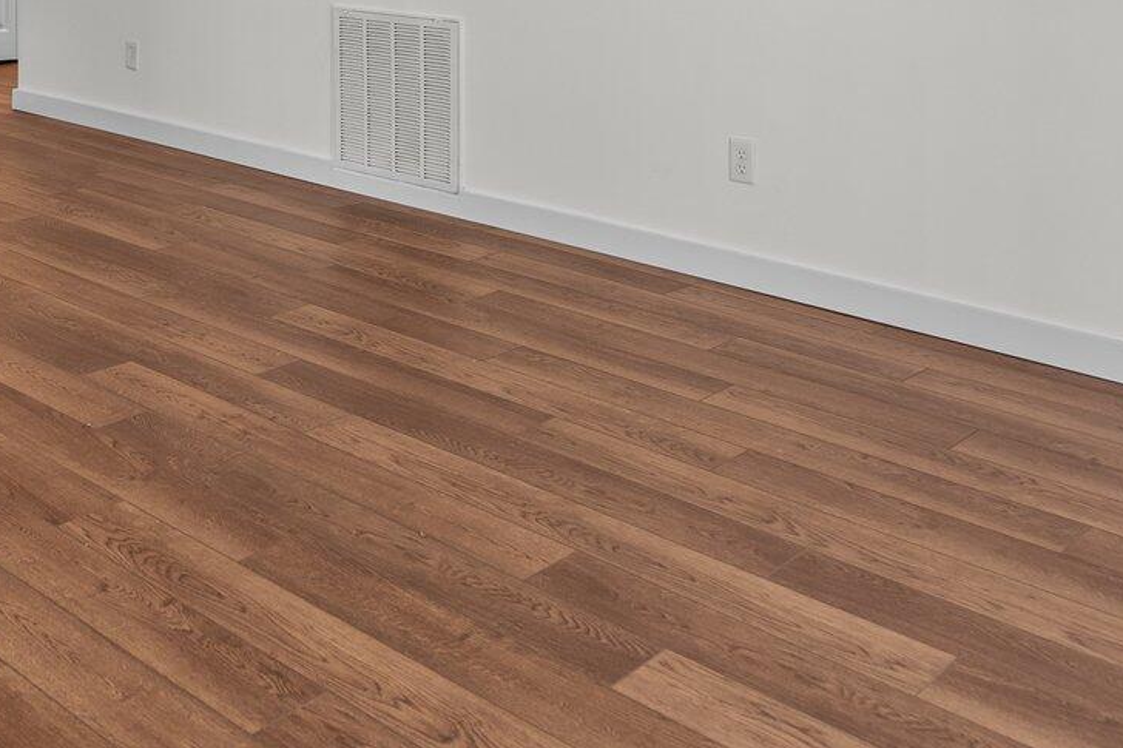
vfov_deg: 26.0
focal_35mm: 45
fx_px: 1403
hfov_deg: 41.8
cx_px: 228
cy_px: -198
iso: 400
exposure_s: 1/10
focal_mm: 16
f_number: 4
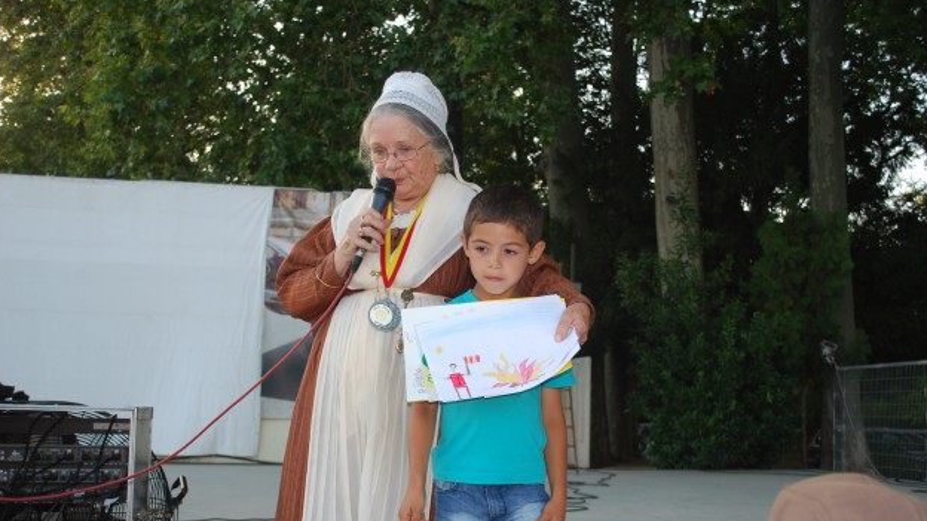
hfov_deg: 48.4
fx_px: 1032
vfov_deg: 28.3
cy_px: 307
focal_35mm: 42
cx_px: 465
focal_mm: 26
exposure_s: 1/80
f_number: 4.5
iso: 200
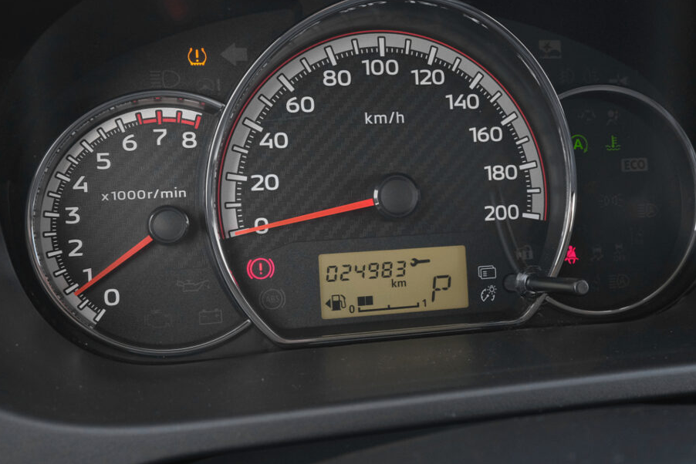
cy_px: 216
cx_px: 378
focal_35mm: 42
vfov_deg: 31.9
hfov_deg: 46.3
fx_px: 812
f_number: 9
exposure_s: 1/100
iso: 2000
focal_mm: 24.9
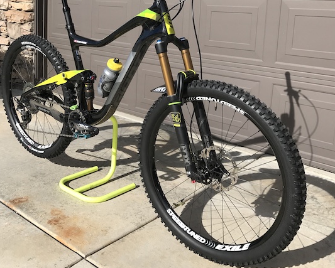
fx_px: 407
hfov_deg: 44.6
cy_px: 93
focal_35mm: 41
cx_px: 141
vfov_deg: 36.2
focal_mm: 3.99
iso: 20
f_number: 1.8
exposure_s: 1/2591
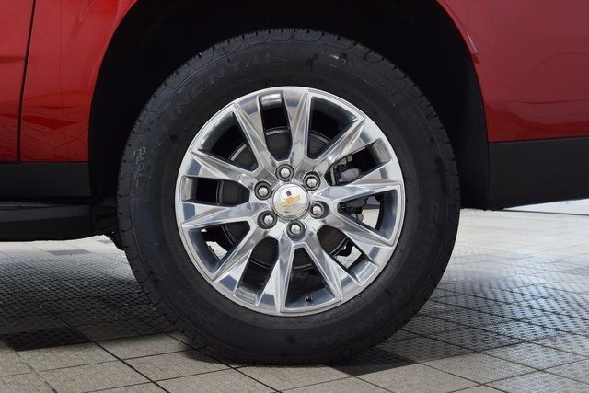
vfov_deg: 29.9
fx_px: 736
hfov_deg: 43.6
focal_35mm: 45
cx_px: 294
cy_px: 196
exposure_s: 1/15
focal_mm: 30
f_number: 6.3
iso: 800
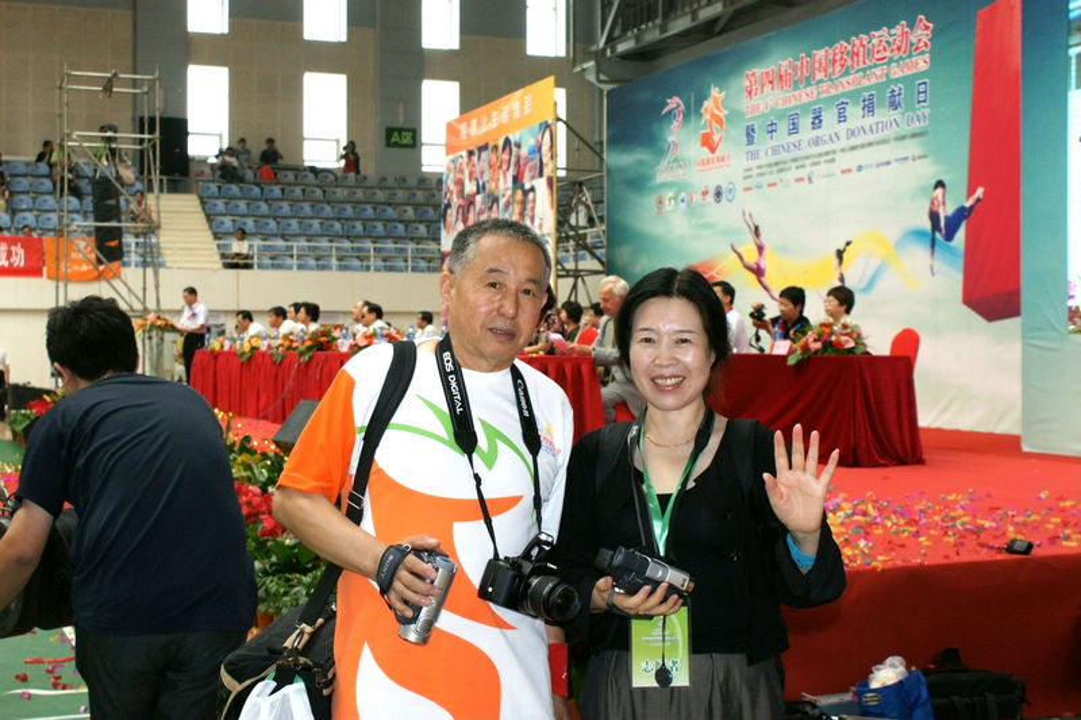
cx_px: 540
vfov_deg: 25.7
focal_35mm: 52
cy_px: 360
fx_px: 1576
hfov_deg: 37.9
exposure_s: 1/80
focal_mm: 35
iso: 1250
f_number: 7.1
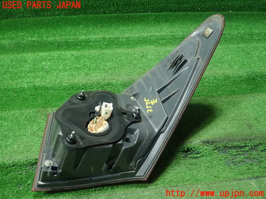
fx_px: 231
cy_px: 100
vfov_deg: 46.8
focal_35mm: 30
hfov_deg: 60.0
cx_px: 133
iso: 500
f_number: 2.3
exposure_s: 1/125
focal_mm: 5.5
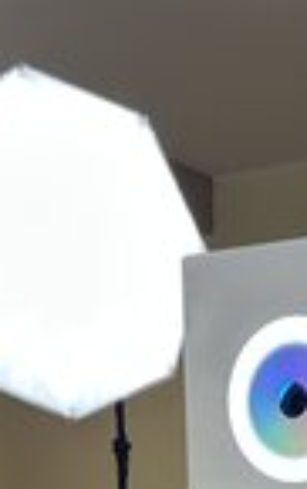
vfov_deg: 26.1
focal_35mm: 70
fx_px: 934
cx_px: 314
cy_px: 590
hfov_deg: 18.1
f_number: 1.78
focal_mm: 6.86
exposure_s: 1/102
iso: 50
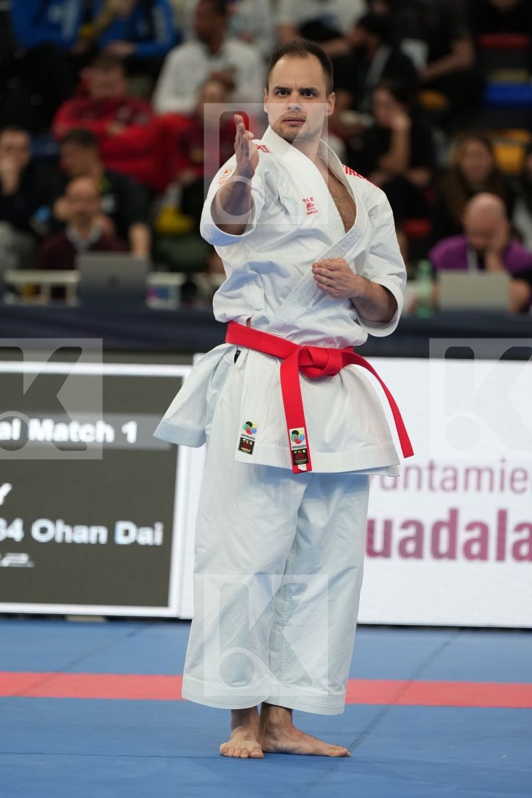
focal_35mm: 277
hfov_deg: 5.0
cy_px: 399
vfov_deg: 7.4
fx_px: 6140
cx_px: 266
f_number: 2.8
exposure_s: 1/500
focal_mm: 185
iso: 1000
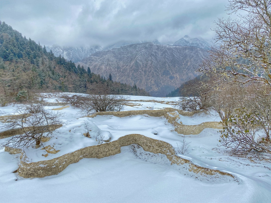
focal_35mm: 26
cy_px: 102
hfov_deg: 67.3
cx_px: 136
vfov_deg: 53.1
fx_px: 204
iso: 32
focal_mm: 4.25
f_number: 1.8
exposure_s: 1/1779
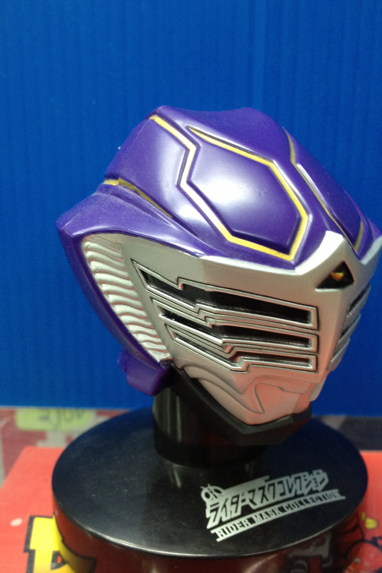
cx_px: 236
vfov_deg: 44.3
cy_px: 338
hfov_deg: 30.4
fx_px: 700
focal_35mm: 44
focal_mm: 4.28
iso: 125
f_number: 2.4
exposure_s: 1/20
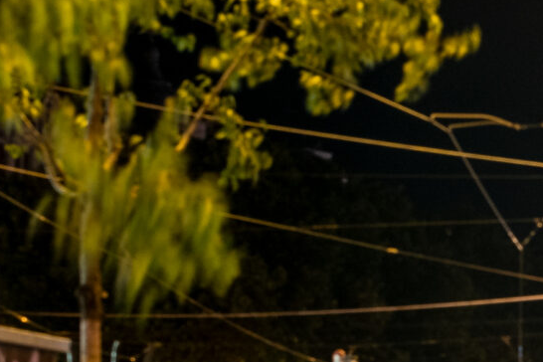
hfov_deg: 11.5
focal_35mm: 164
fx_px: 2473
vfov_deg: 8.3
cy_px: 470
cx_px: 1022
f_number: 9
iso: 100
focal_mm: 35
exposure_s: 4
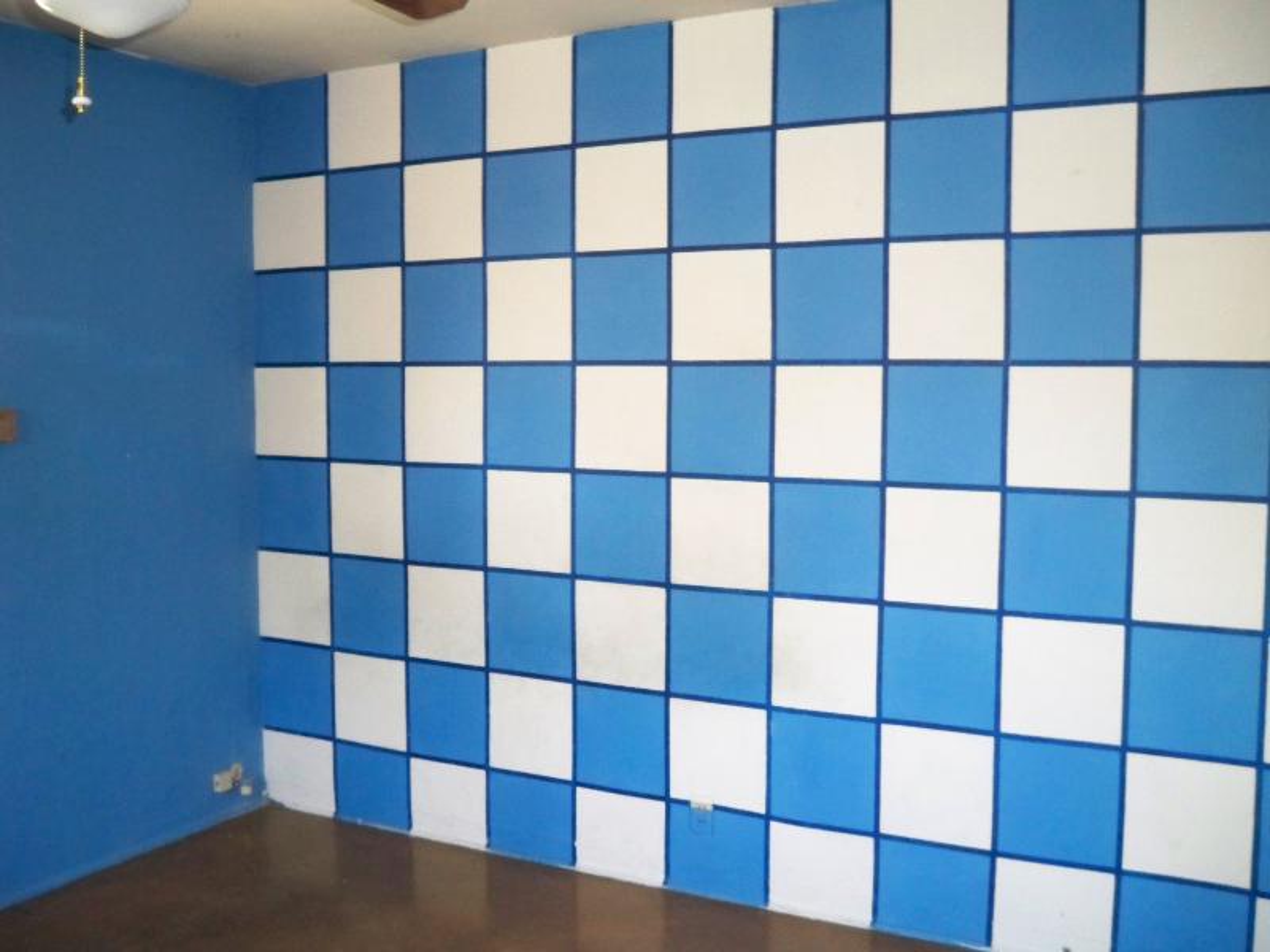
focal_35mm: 35
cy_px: 476
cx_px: 635
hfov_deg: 52.6
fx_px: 1284
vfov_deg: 40.7
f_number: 3.1
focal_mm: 6.3
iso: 500
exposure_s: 1/60
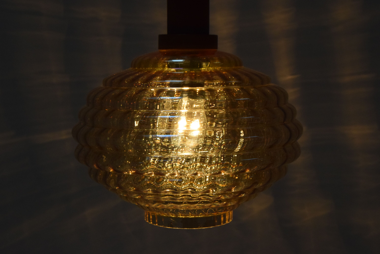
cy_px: 127
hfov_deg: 29.8
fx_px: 713
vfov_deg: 20.2
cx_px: 190
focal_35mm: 68
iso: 1600
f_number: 11
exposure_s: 1/500
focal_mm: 45
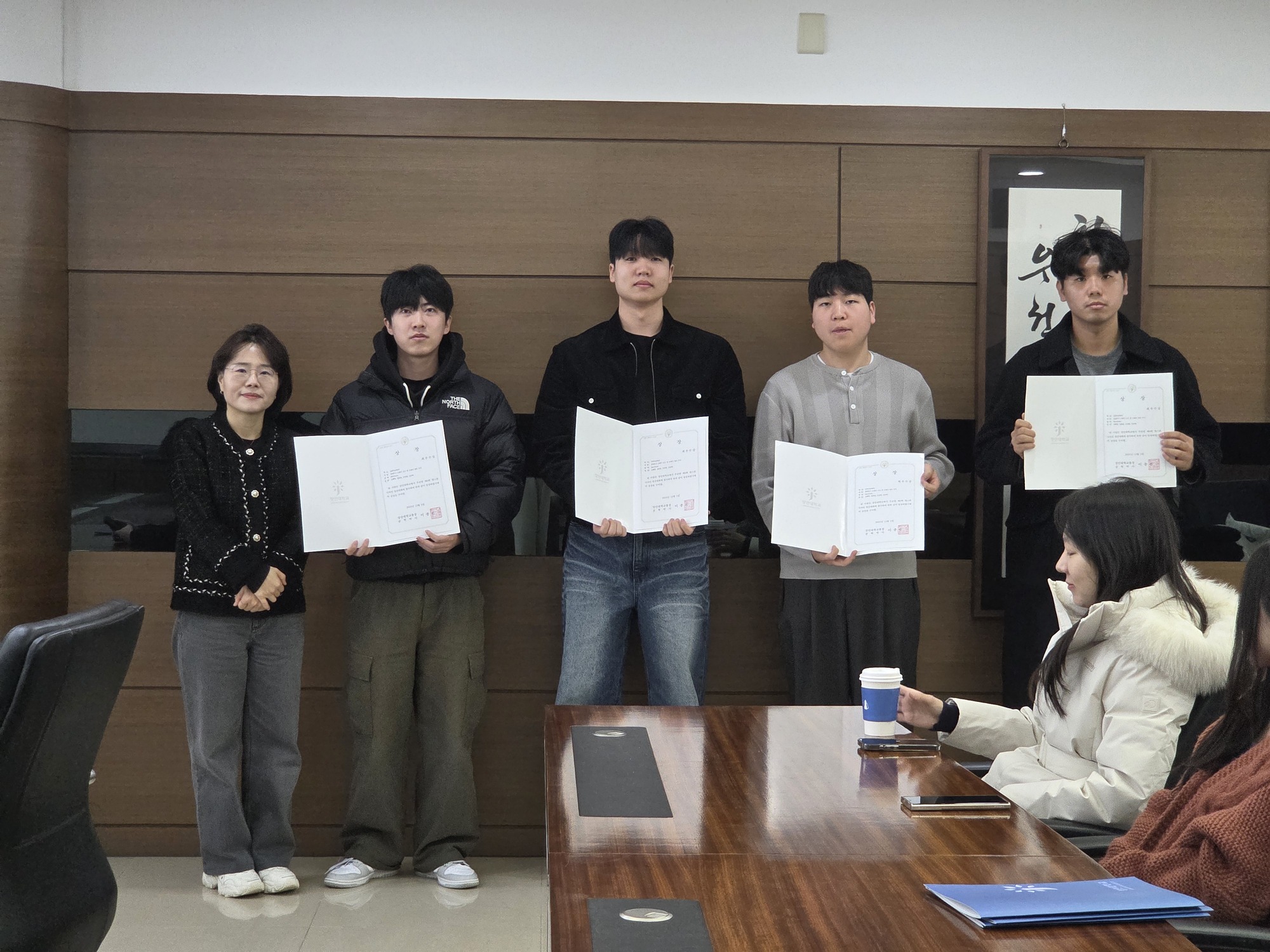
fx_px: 2531
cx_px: 635
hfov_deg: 28.2
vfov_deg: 21.3
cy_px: 476
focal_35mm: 69
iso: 400
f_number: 2.4
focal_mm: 7
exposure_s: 1/120
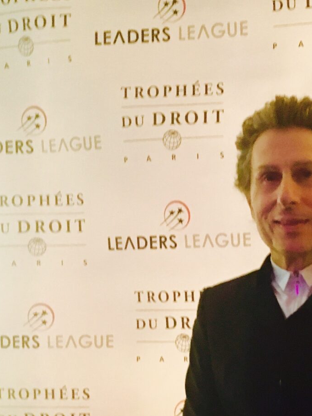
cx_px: 312
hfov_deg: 21.8
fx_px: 782
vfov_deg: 28.8
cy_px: 364
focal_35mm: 65
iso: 640
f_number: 2.2
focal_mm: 4.15
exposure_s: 1/17
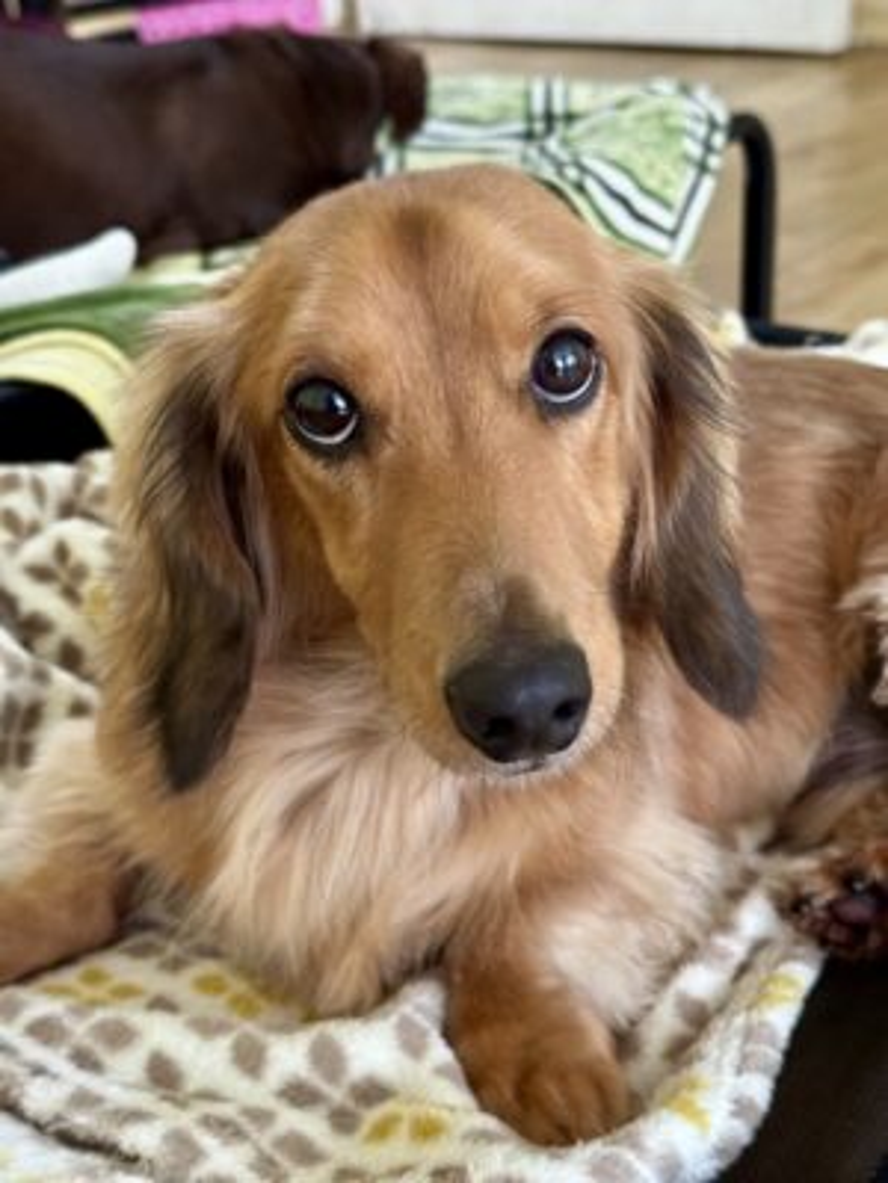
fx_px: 1642
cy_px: 592
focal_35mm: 48
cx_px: 444
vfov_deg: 39.7
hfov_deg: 30.3
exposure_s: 1/40
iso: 500
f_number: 1.78
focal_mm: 6.76
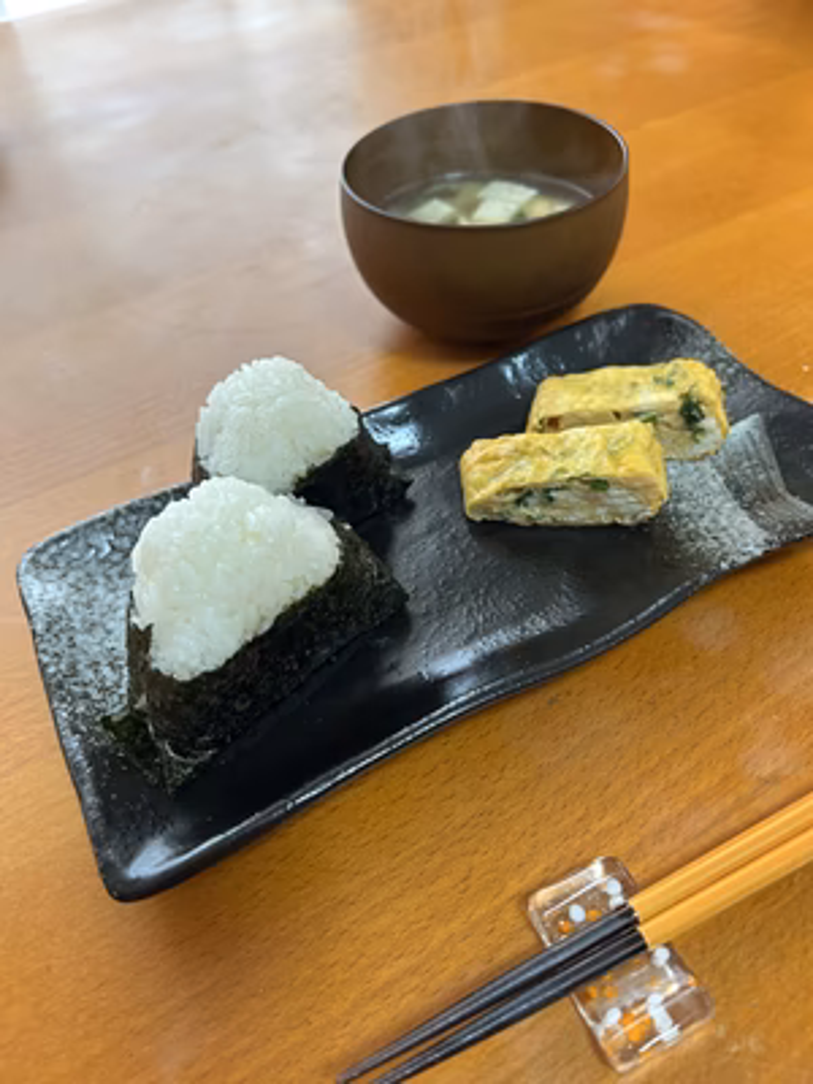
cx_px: 406
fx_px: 814
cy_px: 542
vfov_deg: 67.3
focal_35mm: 26
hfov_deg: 53.1
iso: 160
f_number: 1.5
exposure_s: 1/60
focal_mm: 5.7
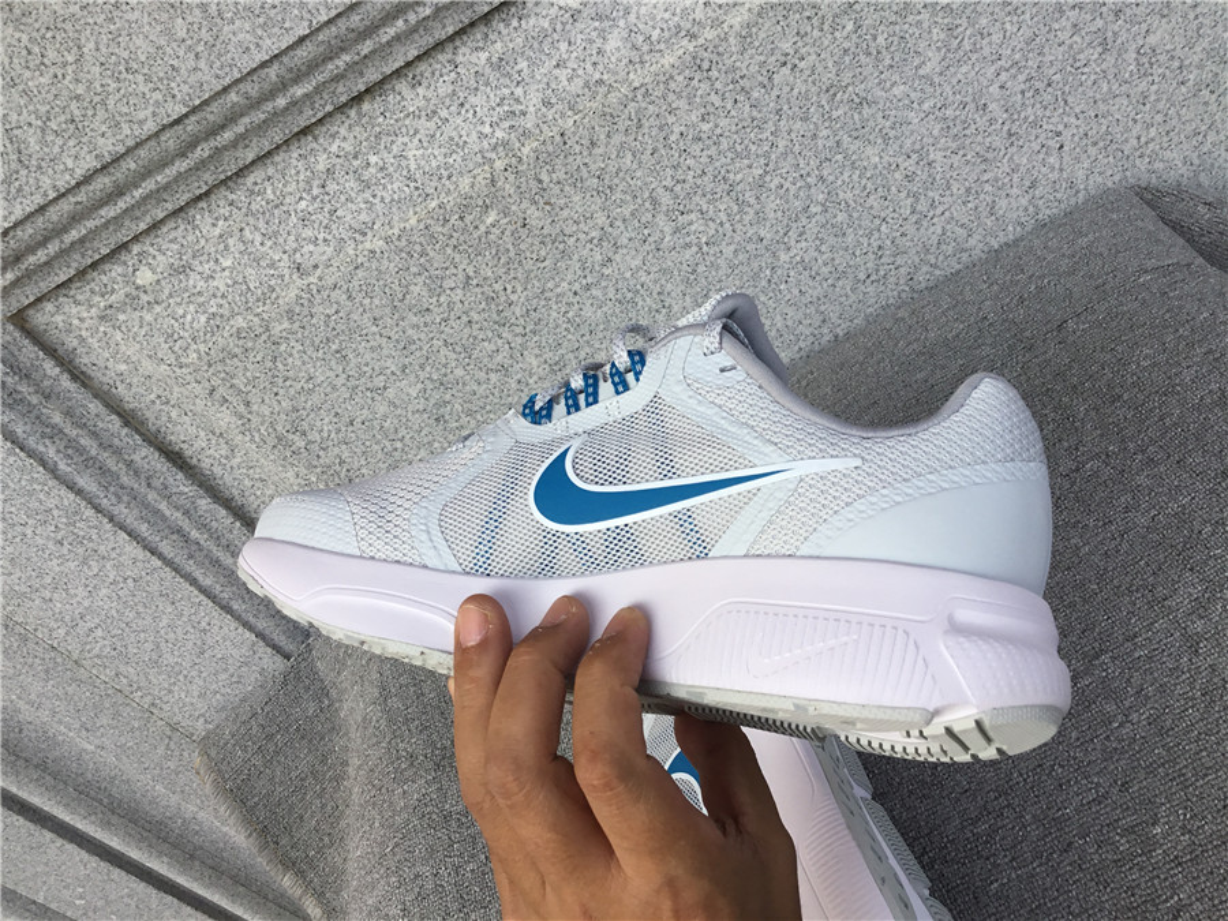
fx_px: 1100
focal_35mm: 31
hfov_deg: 58.4
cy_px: 460
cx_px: 614
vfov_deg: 45.4
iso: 25
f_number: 2.4
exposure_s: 1/304
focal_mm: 3.3
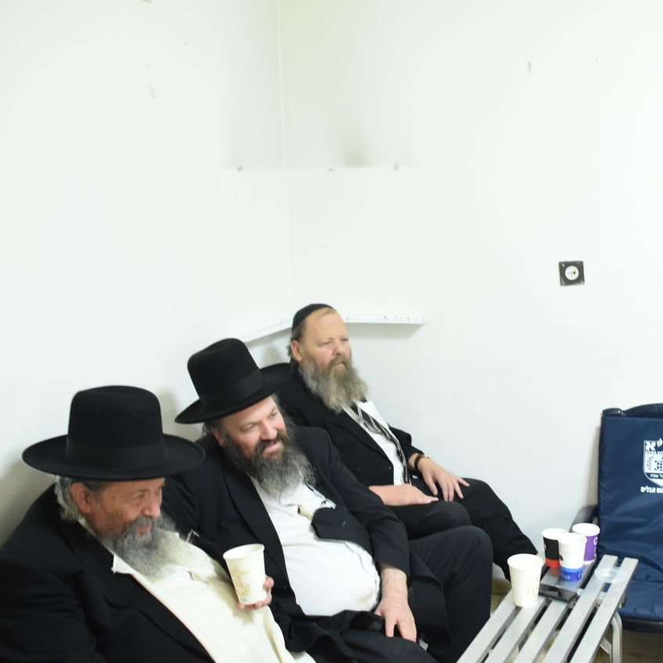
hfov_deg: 38.6
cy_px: 339
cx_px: 522
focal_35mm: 42
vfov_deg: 40.0
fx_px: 910
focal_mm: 20
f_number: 4
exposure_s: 1/20
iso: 1250
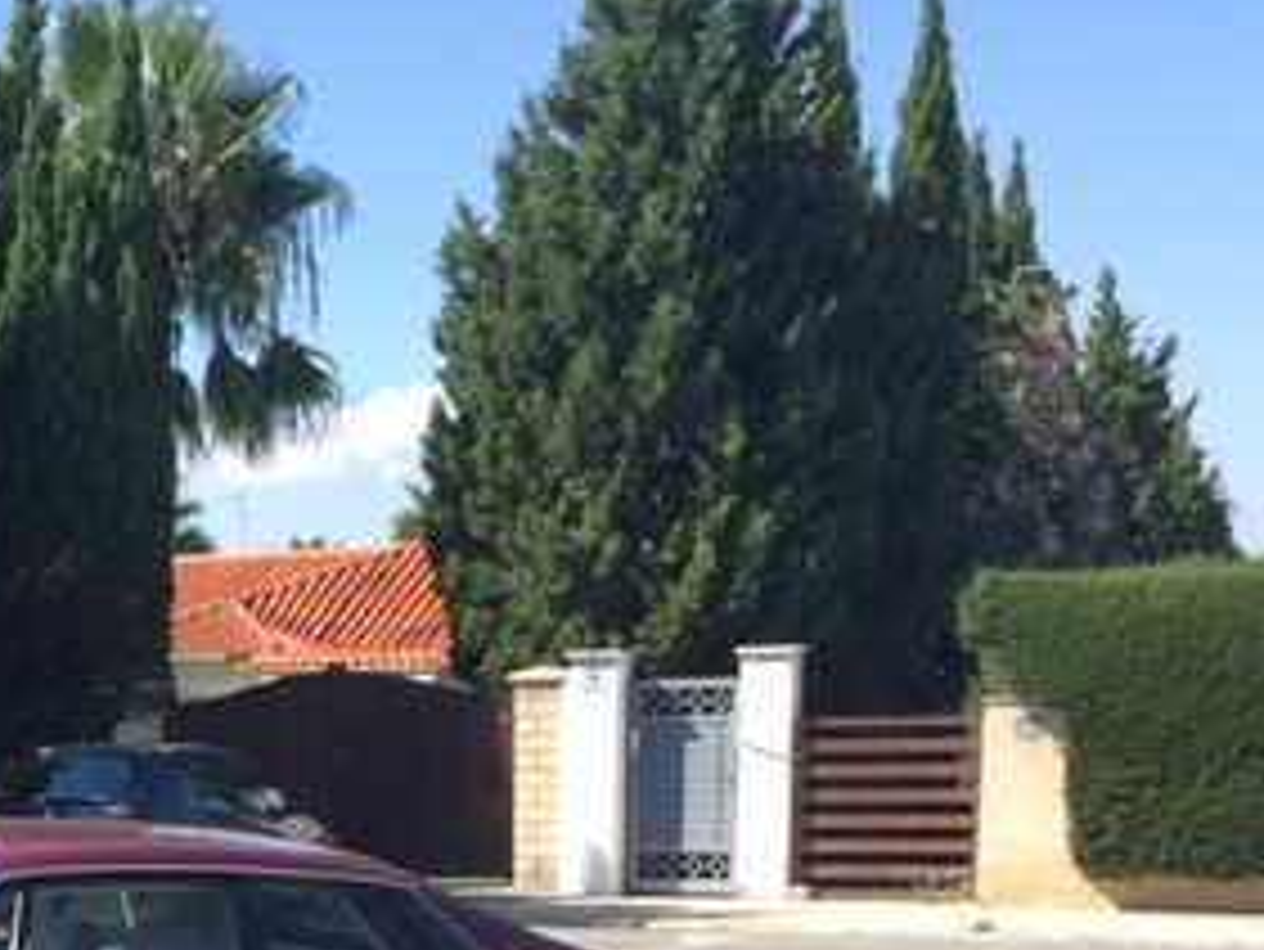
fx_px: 2411
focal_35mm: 66
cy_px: 1036
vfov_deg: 21.2
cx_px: 9
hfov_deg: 27.7
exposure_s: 1/791
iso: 32
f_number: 2.2
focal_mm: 4.15
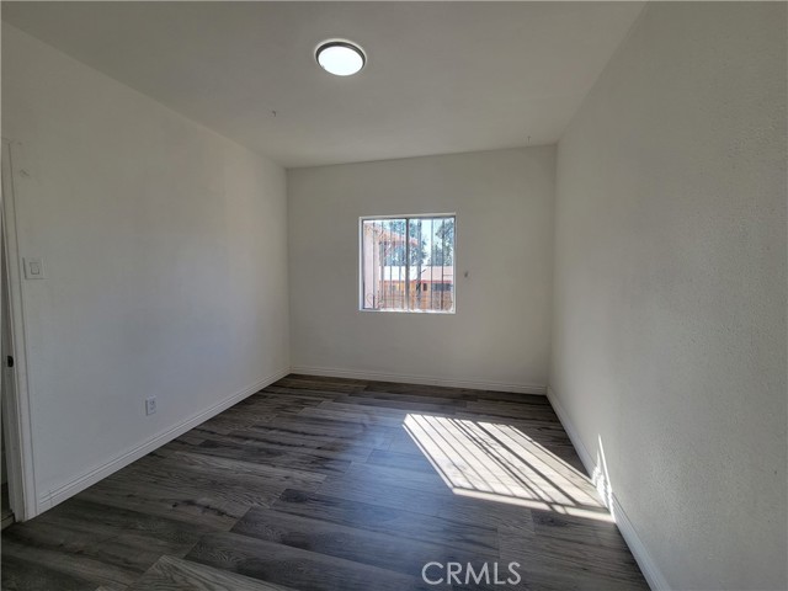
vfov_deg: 89.9
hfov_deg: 106.2
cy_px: 296
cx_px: 394
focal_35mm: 13
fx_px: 296
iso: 50
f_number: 2.2
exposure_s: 1/171
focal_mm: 2.2
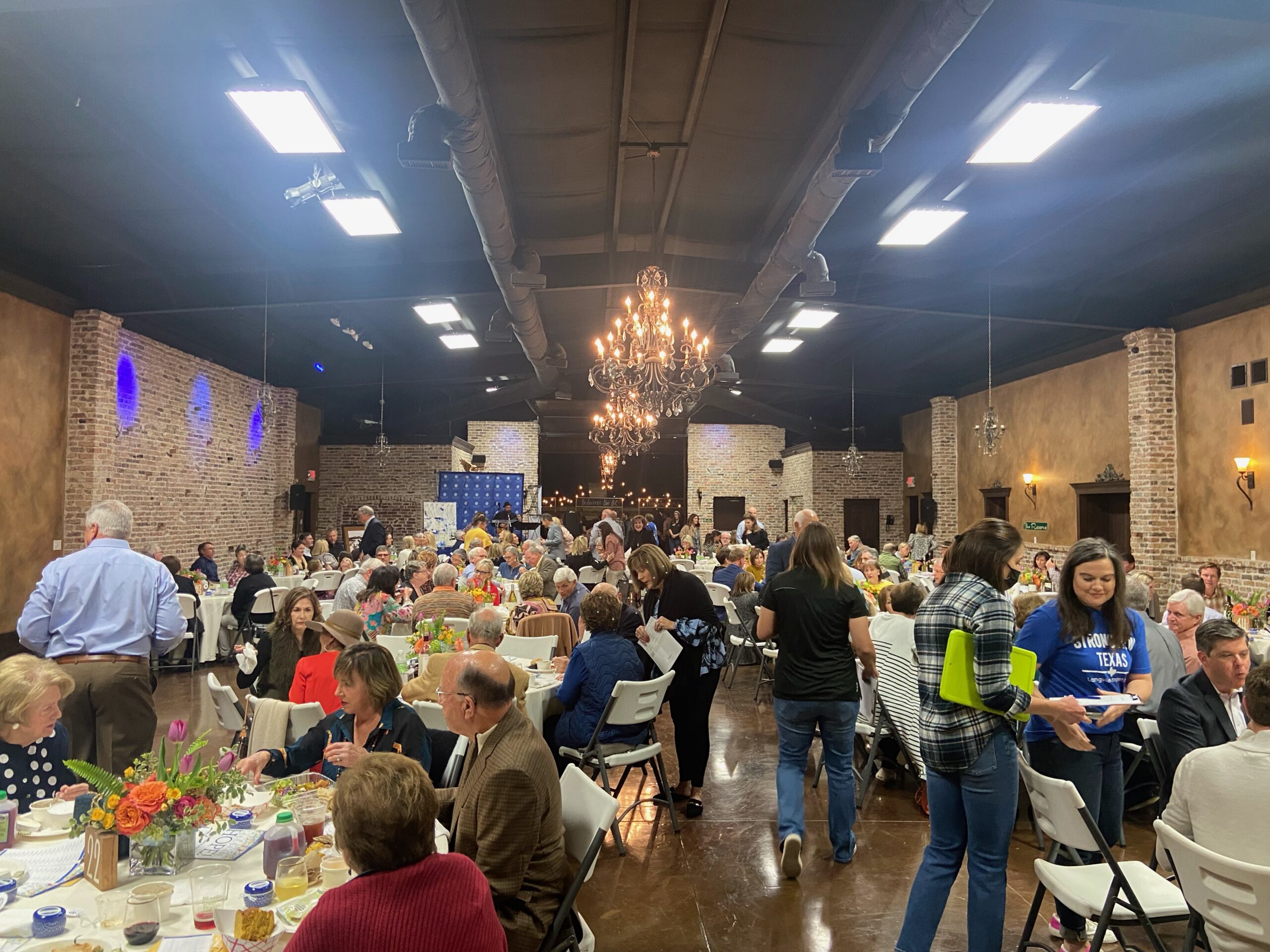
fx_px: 954
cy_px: 476
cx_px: 635
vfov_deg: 53.1
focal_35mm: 26
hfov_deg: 67.3
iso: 250
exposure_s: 1/60
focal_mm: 4.25
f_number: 1.8
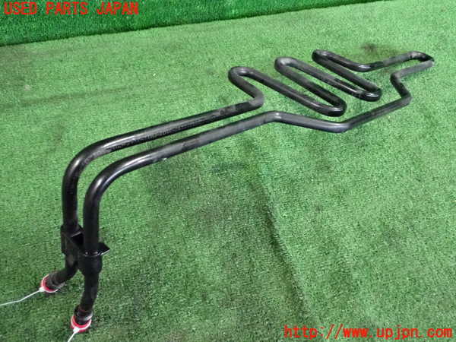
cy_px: 171
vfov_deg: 39.7
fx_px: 474
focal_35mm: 36
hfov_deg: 51.4
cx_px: 228
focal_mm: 6.37
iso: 3200
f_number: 2.5
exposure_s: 1/125
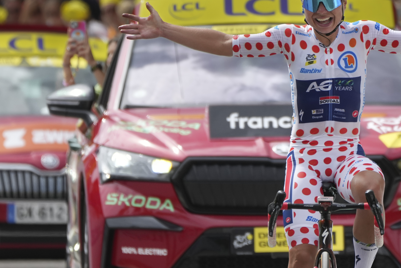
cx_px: 338
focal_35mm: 808
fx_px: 8999
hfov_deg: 2.6
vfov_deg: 1.7
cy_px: 178
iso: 500
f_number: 5.6
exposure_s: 1/2500
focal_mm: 400
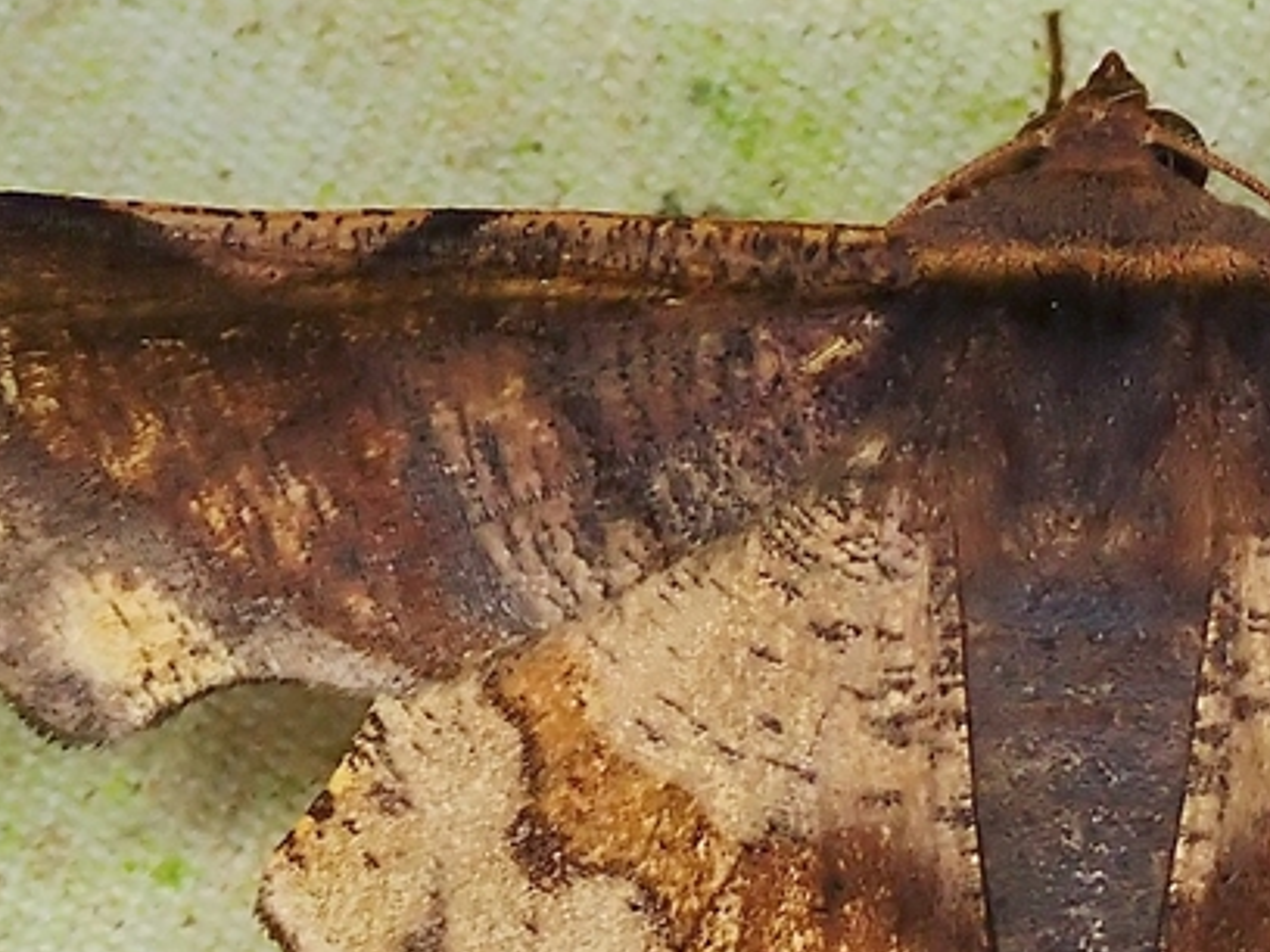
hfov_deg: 10.5
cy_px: 465
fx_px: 6861
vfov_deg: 7.9
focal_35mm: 187
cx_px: 1033
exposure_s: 1/400
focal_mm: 11.88
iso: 100
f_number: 5
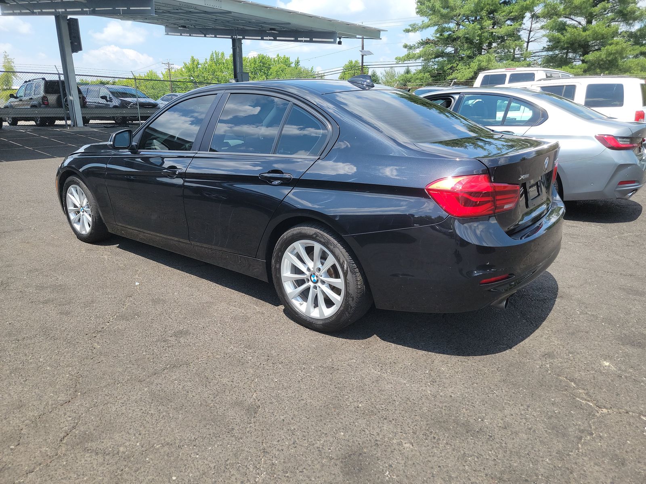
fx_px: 448
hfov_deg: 71.6
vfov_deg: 56.8
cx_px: 323
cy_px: 242
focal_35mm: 24
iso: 50
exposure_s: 1/423
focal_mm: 6.7
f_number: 1.8
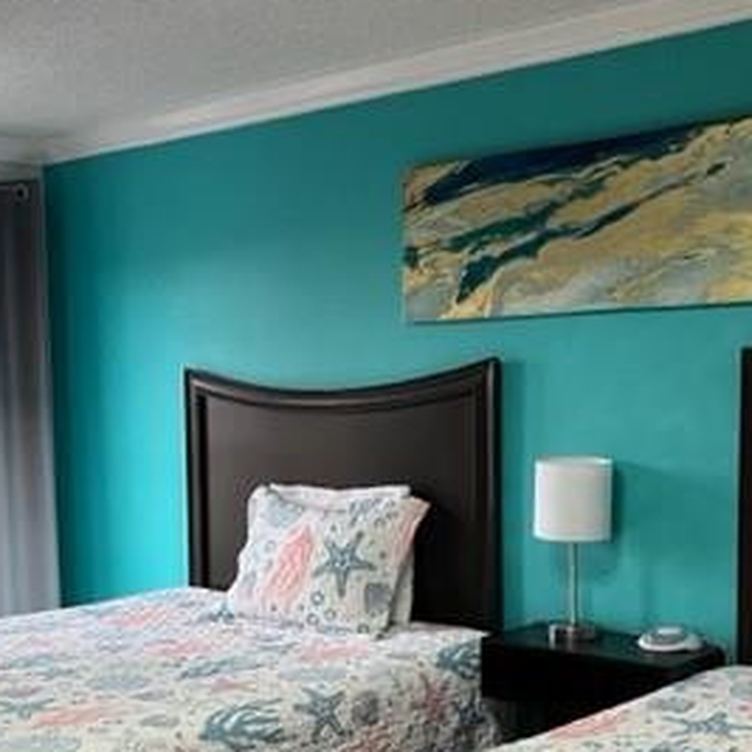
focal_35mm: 55
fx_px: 1352
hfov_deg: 30.9
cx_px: 279
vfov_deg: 30.9
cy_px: 499
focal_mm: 5.7
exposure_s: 1/60
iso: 250
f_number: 1.5
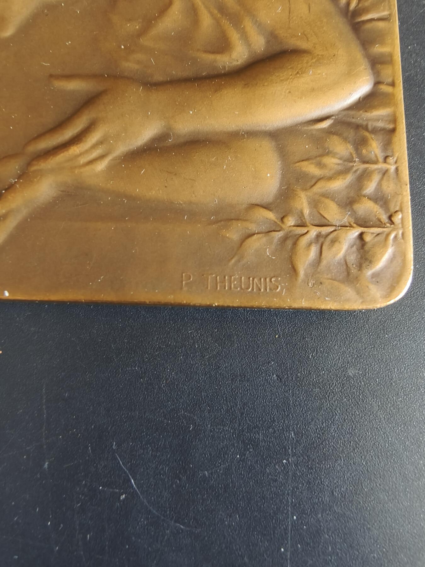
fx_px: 377
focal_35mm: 23
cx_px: 212
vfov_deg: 73.9
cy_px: 284
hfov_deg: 58.9
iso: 1000
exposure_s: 1/47.3
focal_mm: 2.32
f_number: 2
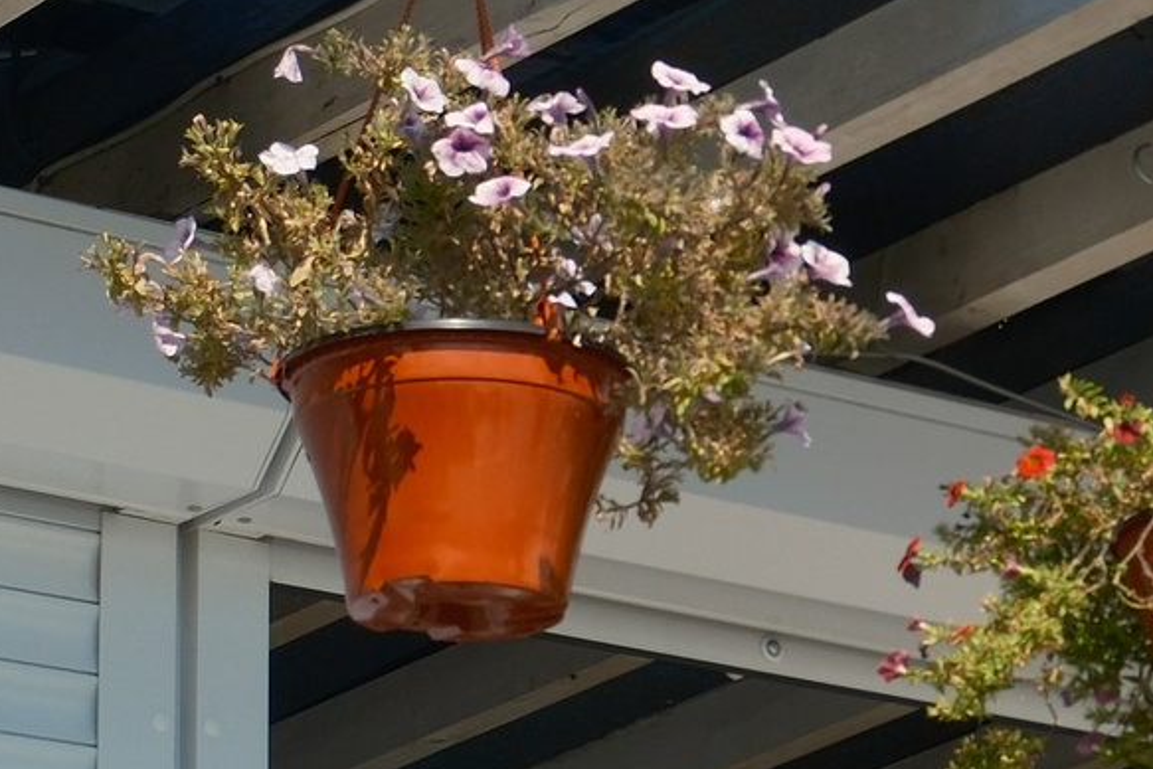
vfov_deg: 7.6
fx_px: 5766
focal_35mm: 180
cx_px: 1758
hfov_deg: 11.0
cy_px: 701
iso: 320
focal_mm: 27
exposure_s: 1/750
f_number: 8
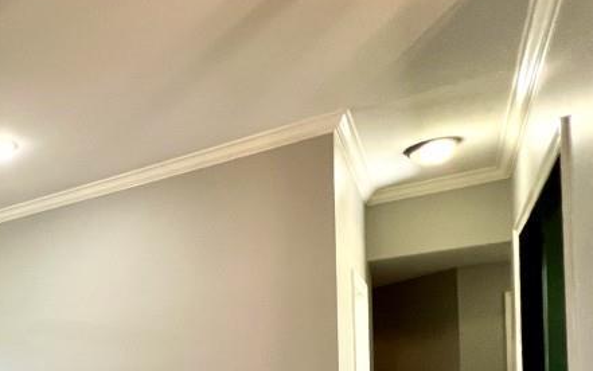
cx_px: -52
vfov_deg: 34.8
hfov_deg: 45.5
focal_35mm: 32
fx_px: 517
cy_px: 394
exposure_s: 1/60
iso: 200
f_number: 1.8
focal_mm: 1.57
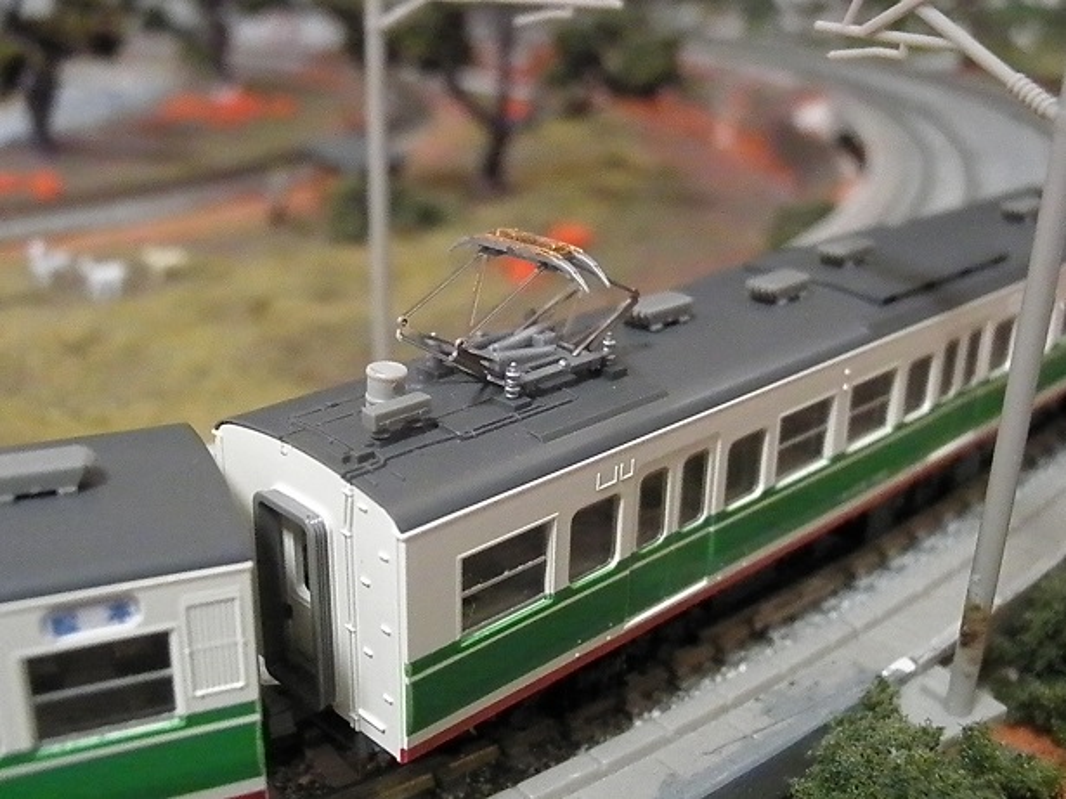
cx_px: 533
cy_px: 400
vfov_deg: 35.1
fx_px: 1262
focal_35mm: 41
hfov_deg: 45.8
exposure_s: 1/60
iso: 3200
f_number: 3.9
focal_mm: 7.3
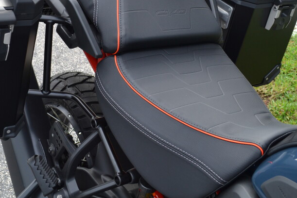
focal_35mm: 53
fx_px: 437
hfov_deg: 37.2
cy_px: 5
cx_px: 109
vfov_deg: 24.5
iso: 140
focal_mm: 18
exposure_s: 1/125
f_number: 5.6
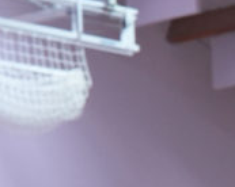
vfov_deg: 3.6
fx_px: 2834
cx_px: 846
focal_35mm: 408
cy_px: 645
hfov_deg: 4.5
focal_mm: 49
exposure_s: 1/250
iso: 1250
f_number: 6.3
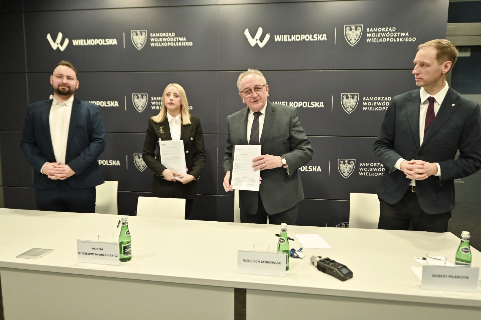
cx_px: 240
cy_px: 160
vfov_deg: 53.1
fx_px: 321
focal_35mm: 24
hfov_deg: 73.7
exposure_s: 1/400
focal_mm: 24
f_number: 2.8
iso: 3200
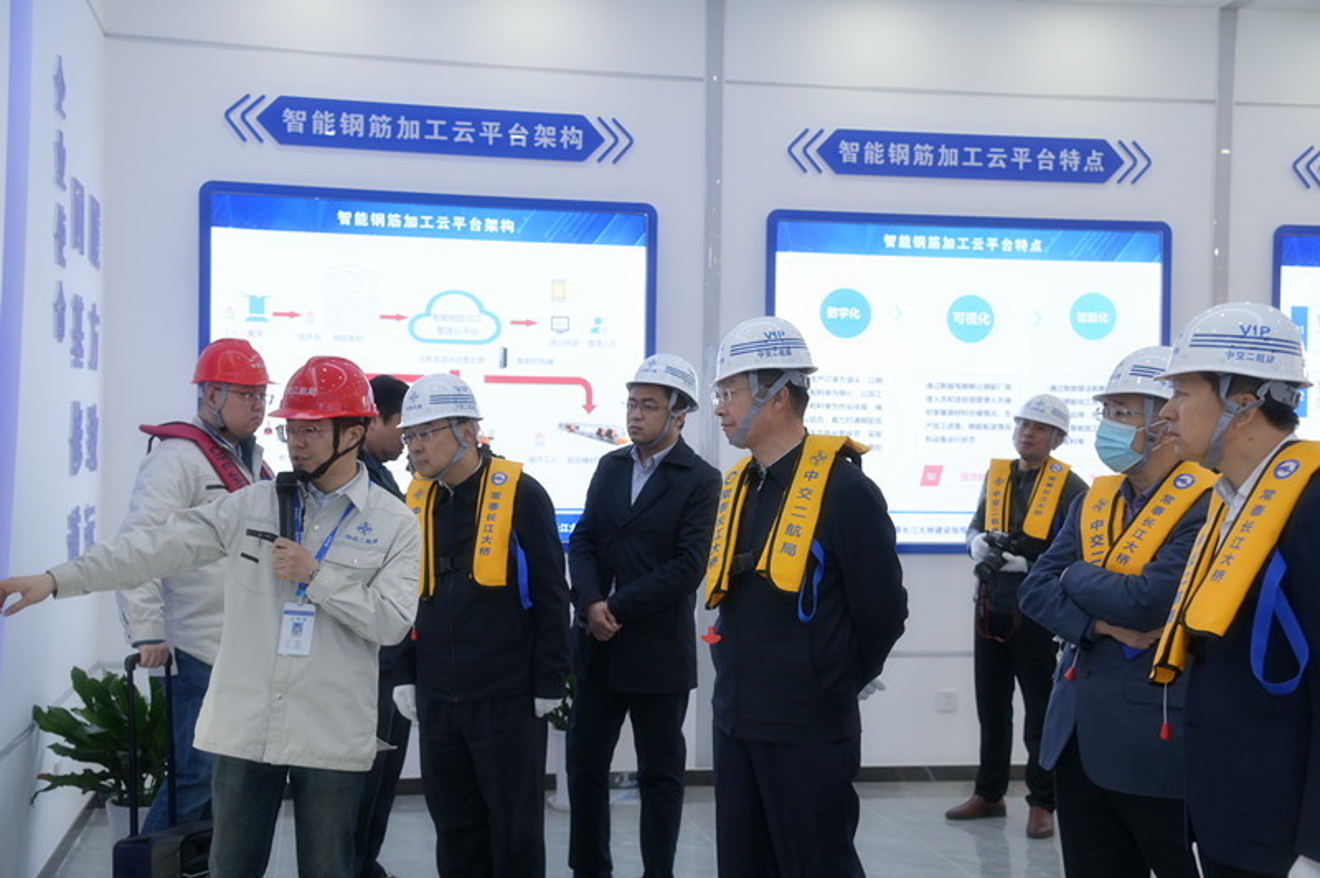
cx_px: 660
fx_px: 1759
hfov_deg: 41.1
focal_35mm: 48
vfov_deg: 28.0
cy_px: 439
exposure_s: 1/160
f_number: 4.5
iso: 320
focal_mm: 48
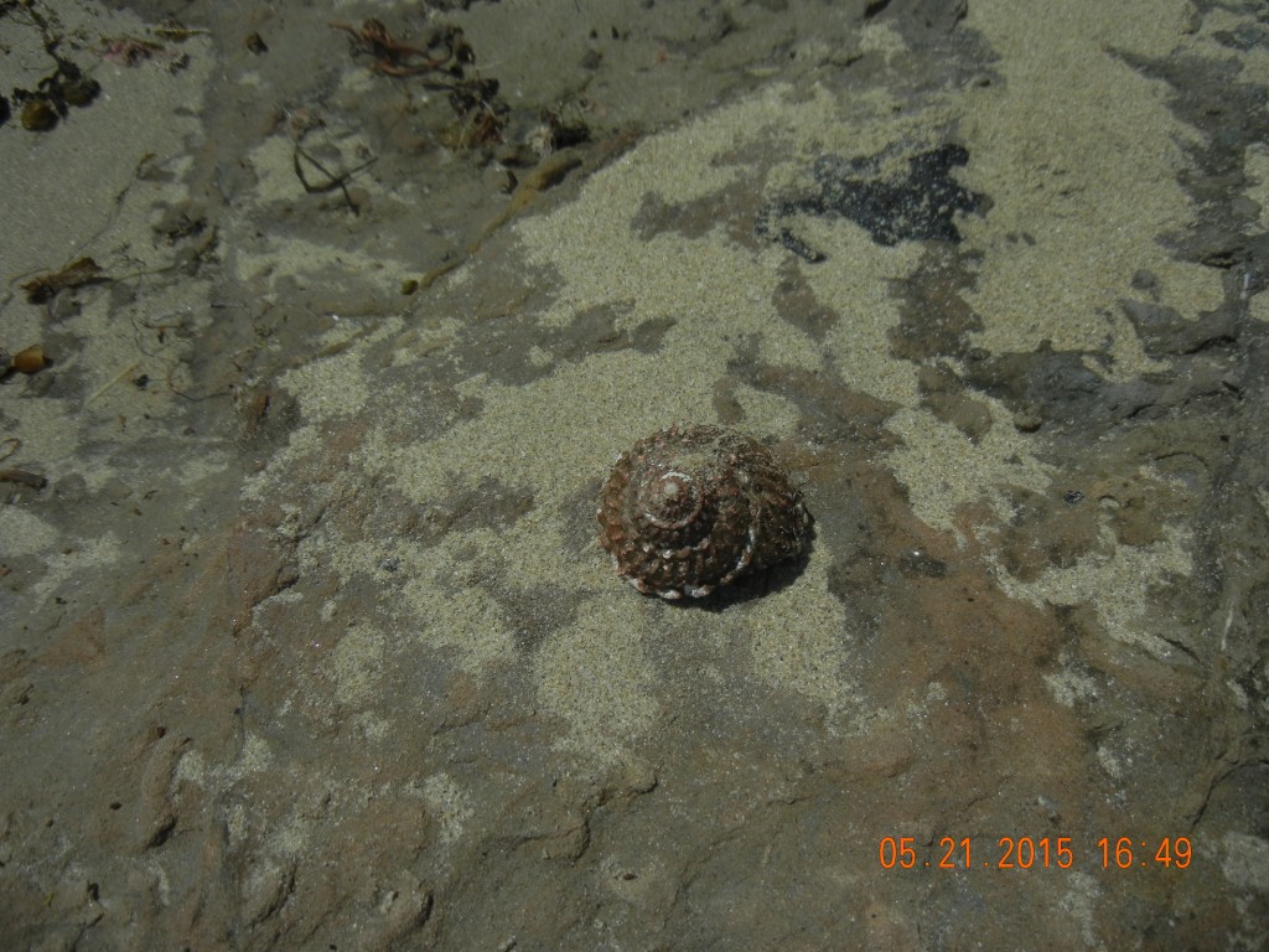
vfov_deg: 46.8
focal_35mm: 30
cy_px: 476
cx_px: 634
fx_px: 1100
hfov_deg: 60.0
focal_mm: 5.4
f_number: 7
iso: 160
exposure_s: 1/1712
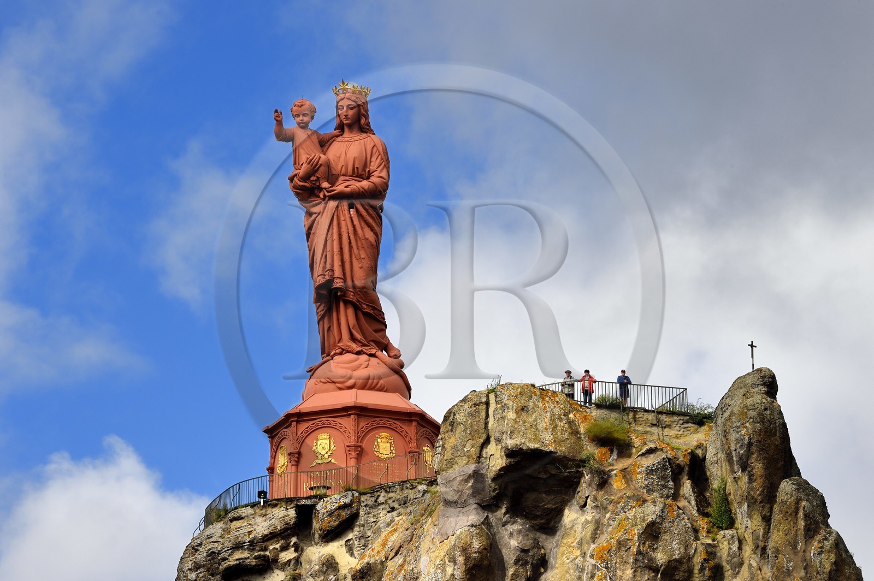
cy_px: 290
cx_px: 437
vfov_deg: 6.9
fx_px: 4851
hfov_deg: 10.3
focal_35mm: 200
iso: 200
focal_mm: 200
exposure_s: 1/250
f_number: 13
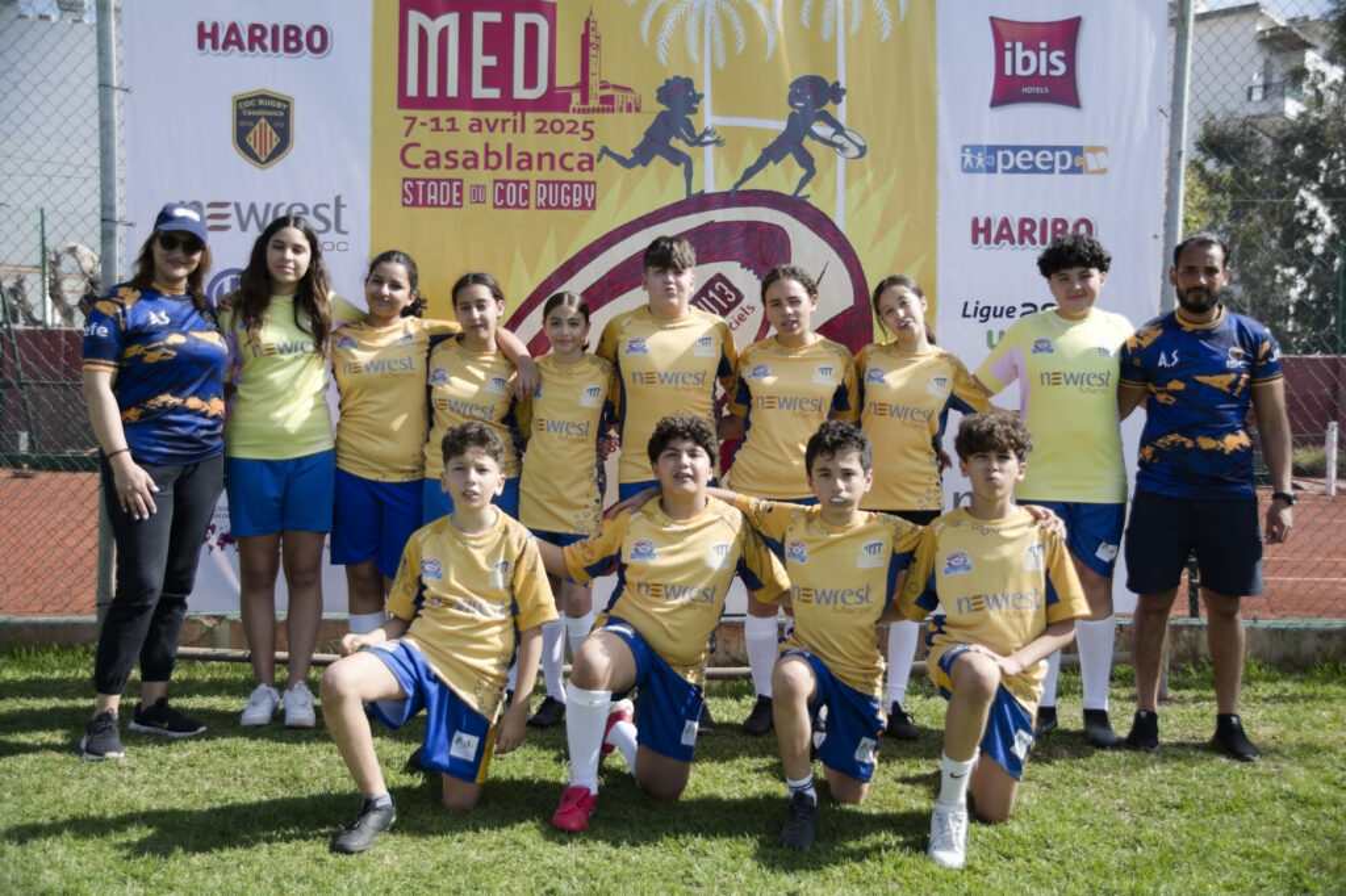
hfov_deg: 49.6
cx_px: 673
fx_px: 1458
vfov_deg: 34.2
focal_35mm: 39
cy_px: 448
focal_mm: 26
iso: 100
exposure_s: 1/400
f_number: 4
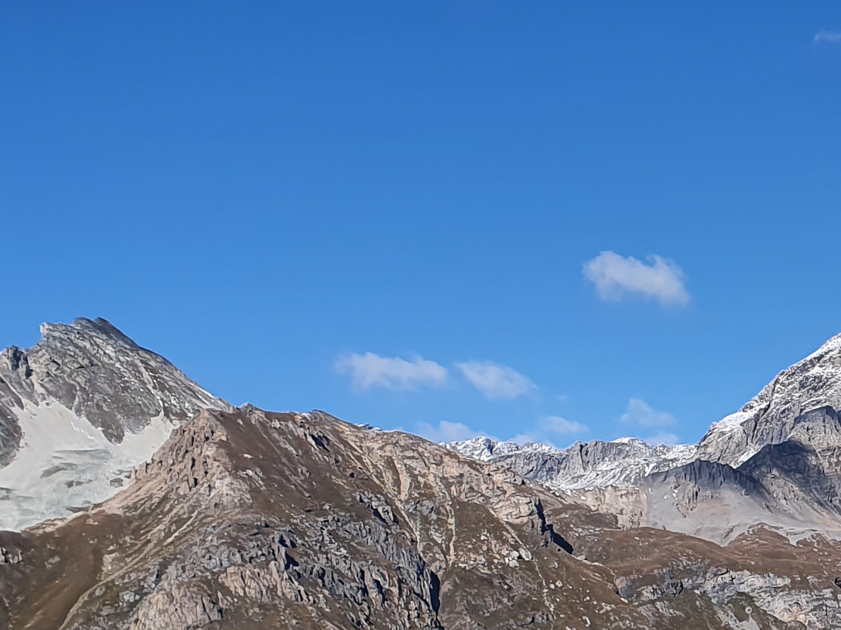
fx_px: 2138
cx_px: 1024
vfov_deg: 16.7
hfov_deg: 20.7
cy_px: 442
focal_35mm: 88
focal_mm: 4.32
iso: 50
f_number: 2.4
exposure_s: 1/2592
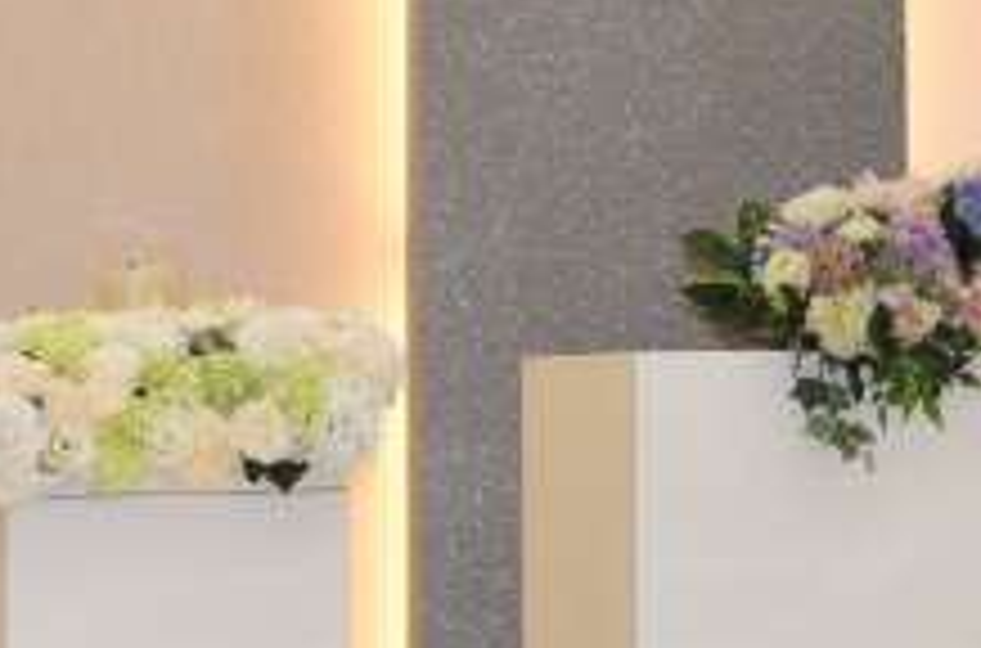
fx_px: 6114
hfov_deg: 9.1
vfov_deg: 6.0
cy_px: -20
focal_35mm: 225
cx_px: 1192
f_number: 5.6
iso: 400
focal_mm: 70
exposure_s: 1/100
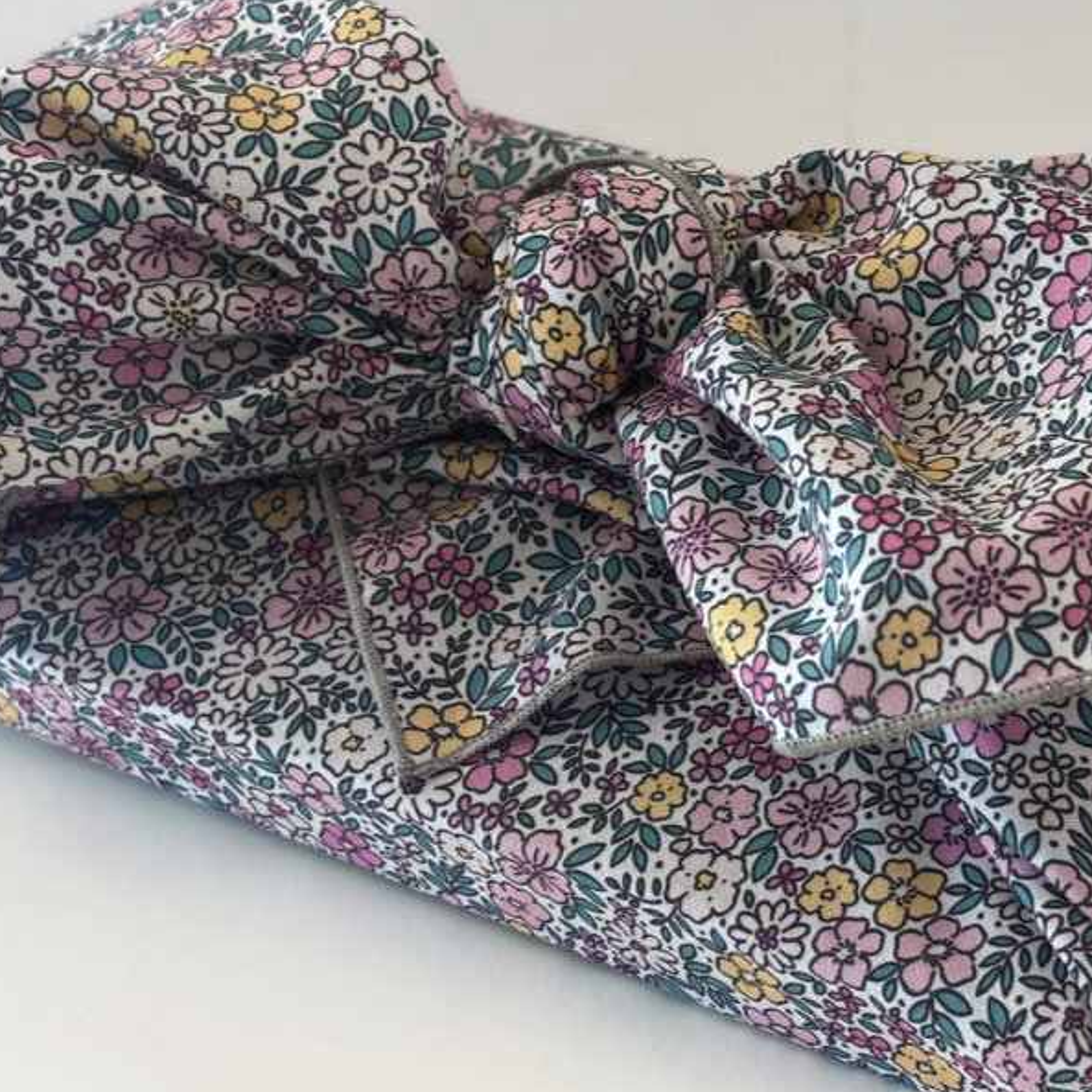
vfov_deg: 27.7
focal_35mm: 62
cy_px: 543
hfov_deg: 27.7
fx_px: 2213
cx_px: 637
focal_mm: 6
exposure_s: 1/50
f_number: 1.6
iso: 80
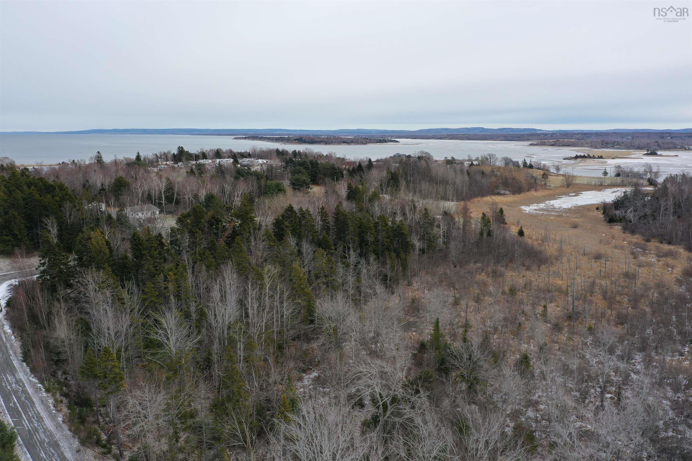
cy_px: 230
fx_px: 538
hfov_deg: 65.5
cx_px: 346
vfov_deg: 46.4
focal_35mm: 28
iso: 100
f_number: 5
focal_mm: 10.26
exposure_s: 1/320
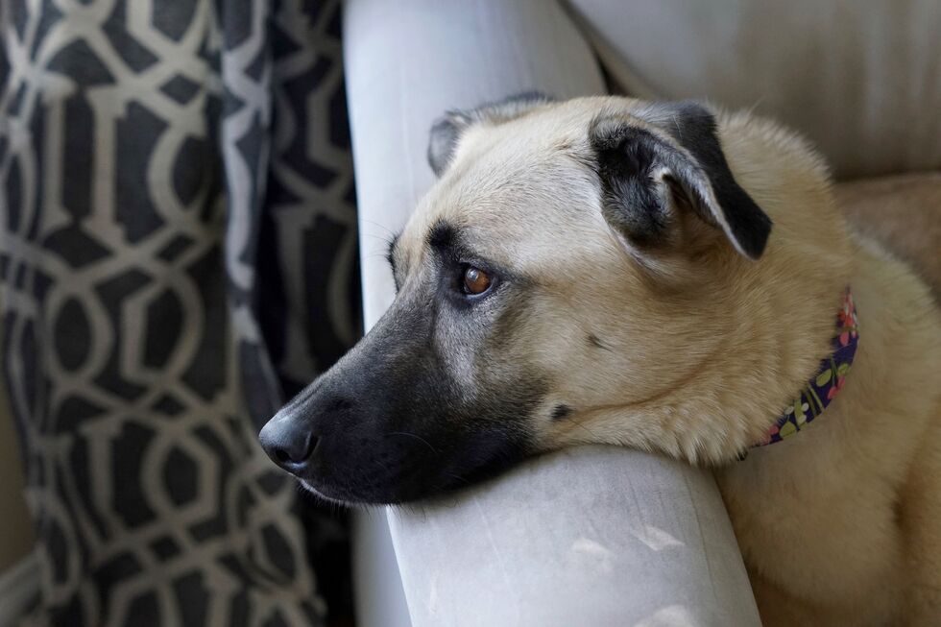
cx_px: 470
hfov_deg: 27.0
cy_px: 314
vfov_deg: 18.2
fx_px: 1960
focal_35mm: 75
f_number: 3.2
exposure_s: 1/160
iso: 1600
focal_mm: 50
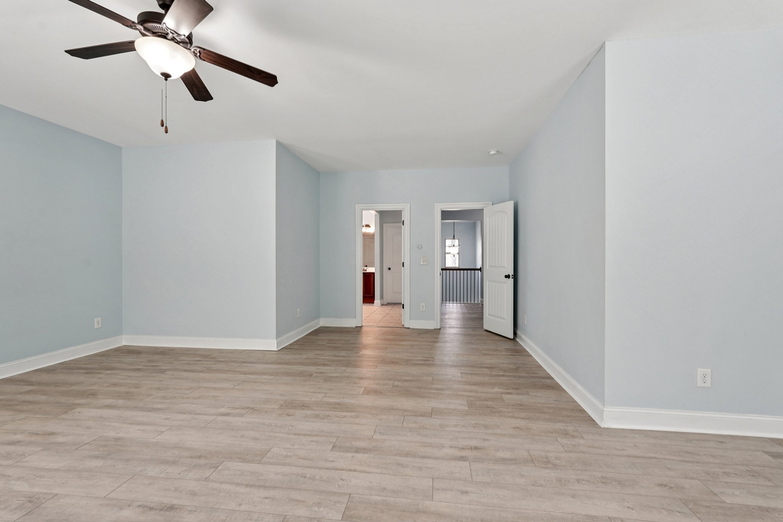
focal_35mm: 16
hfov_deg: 95.0
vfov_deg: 72.0
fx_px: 359
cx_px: 392
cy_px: 261
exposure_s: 1/50
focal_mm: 16.5
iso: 800
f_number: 8
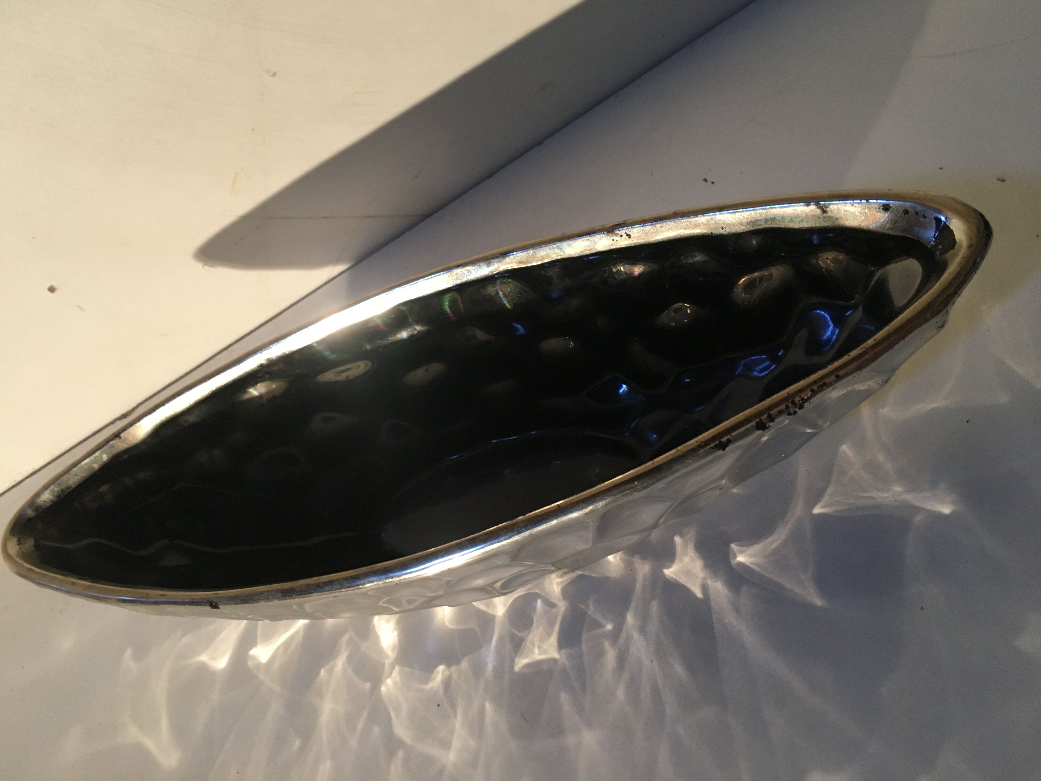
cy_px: 390
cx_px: 520
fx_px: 872
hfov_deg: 61.7
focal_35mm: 29
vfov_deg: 48.2
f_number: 2.2
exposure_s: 1/33
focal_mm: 4.15
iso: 160
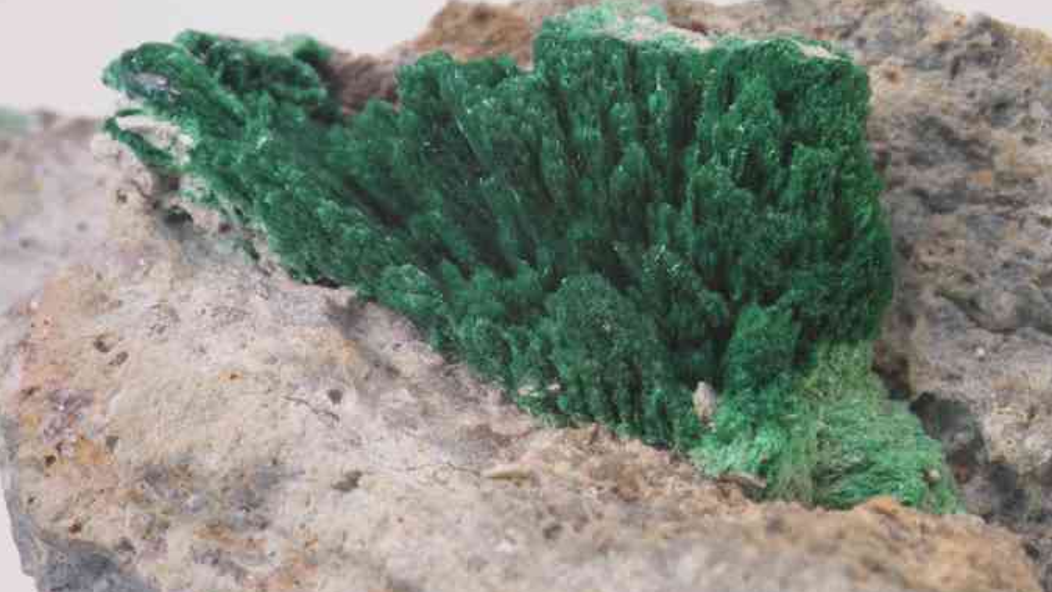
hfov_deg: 11.4
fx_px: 5273
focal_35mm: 189
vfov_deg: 6.4
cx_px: 524
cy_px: 270
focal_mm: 105
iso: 100
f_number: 16
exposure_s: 1.6
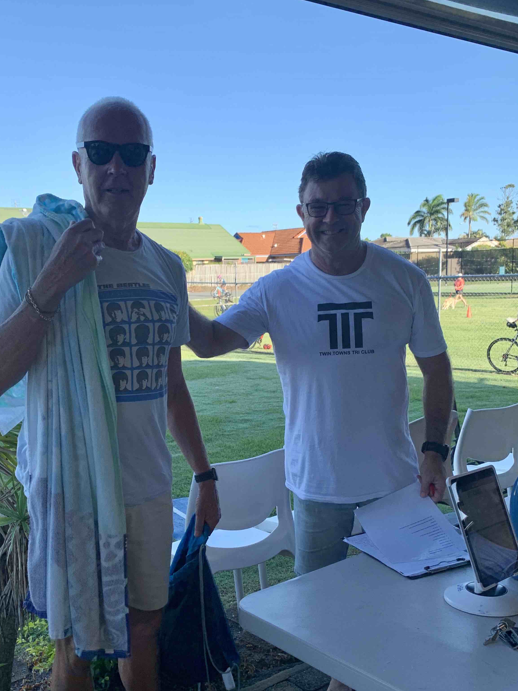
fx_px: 678
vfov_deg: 53.5
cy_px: 419
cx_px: 228
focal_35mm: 34
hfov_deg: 41.7
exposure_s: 1/808
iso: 25
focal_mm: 4.25
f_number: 1.8
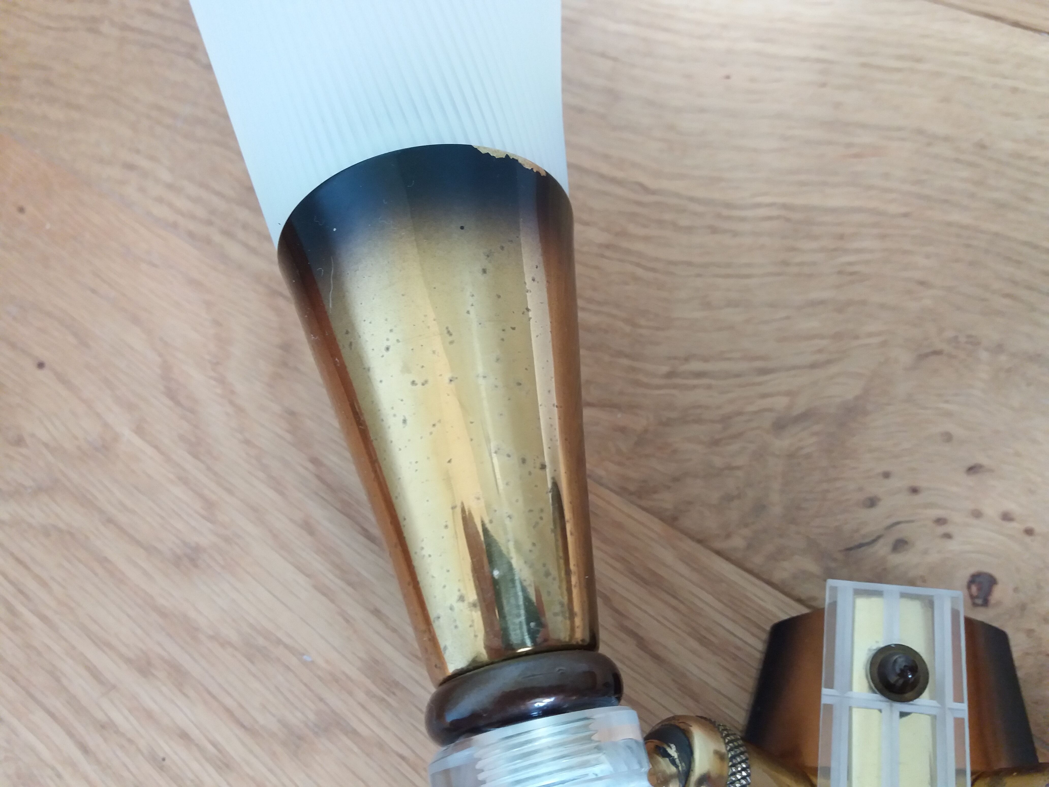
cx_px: 524
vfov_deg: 49.7
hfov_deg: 63.4
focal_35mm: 28
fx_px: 849
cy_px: 394
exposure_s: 1/20
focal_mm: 3.7
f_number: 1.9
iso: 160
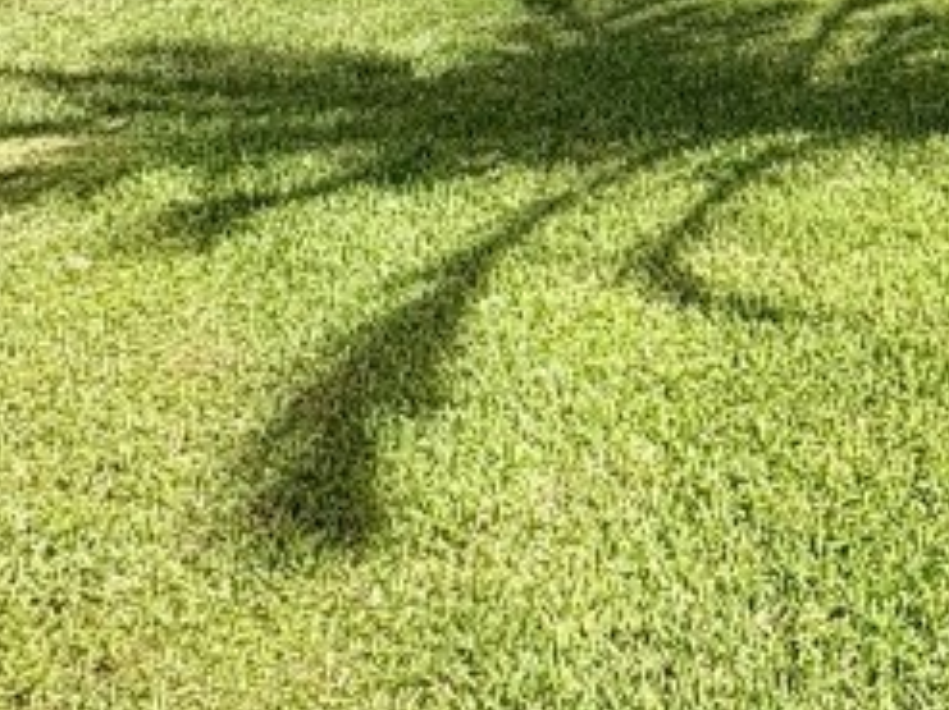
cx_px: 1460
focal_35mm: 58
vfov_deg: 21.7
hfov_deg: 24.7
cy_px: -307
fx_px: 1589
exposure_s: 1/1600
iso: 40
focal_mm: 2.22
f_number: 2.2
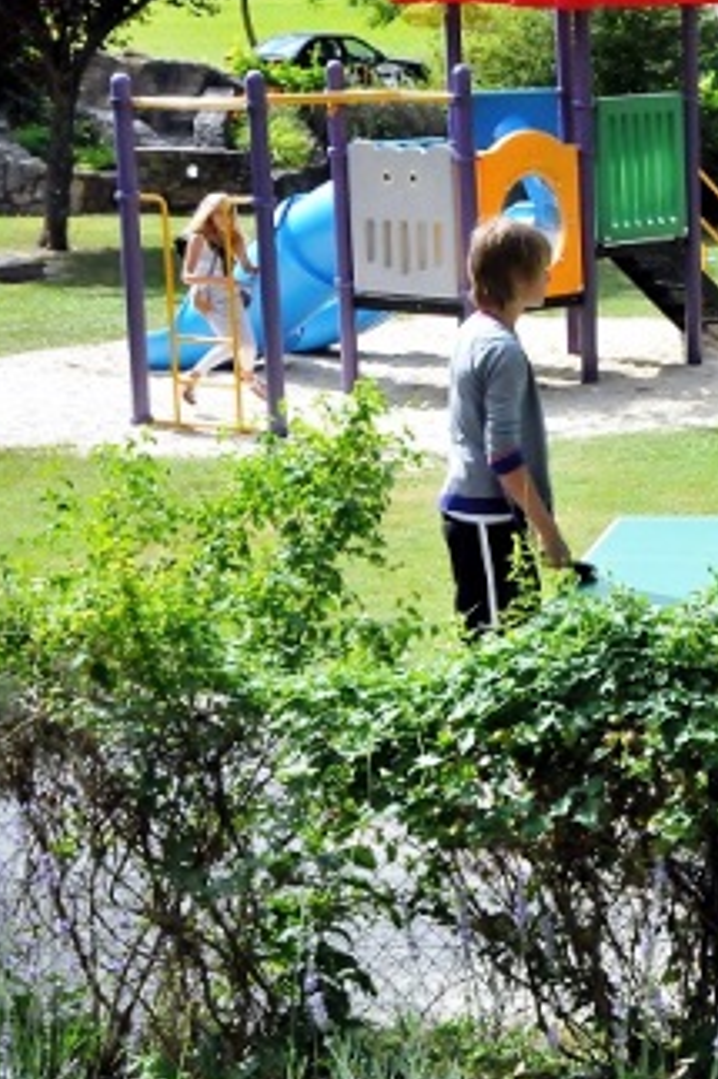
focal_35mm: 104
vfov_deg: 19.6
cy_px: 433
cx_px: 968
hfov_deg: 12.7
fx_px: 3114
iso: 1600
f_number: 14
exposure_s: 1/800
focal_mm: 35
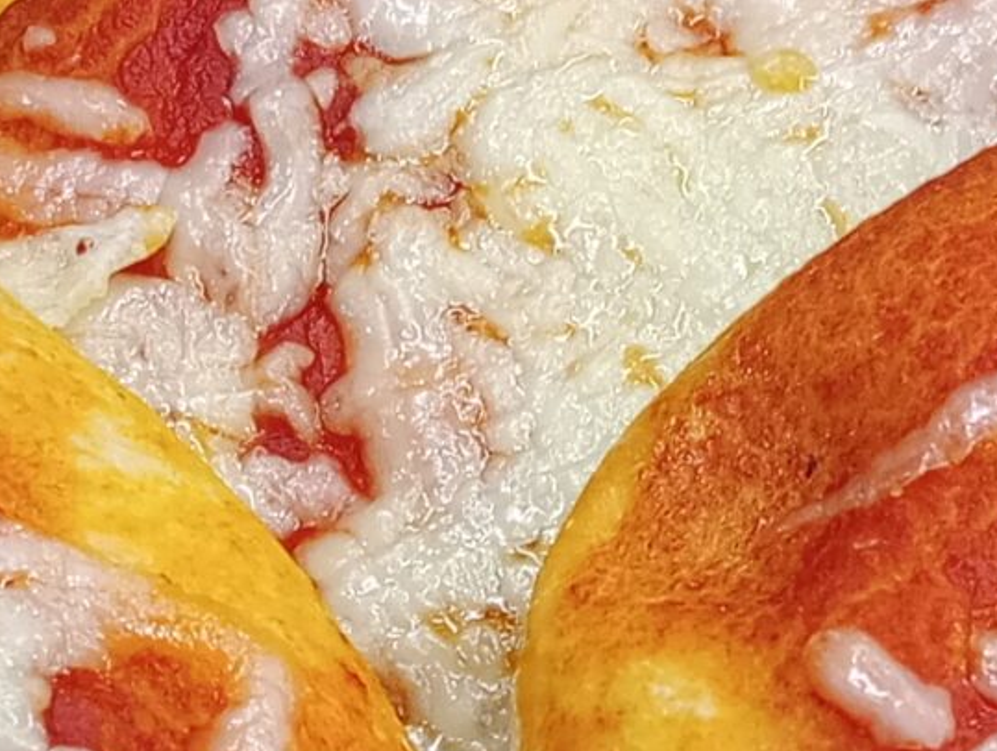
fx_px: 3837
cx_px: 427
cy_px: 864
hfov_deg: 14.8
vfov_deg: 11.0
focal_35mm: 133
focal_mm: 4.27
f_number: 1.8
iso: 561
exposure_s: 1/33.3
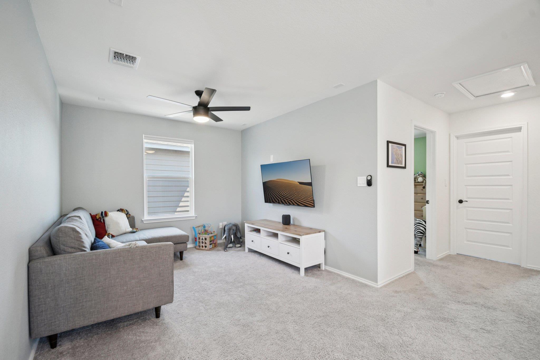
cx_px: 270
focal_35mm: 15
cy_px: 180
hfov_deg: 100.4
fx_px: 225
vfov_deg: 77.3
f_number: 8
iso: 400
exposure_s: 1/15
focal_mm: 10
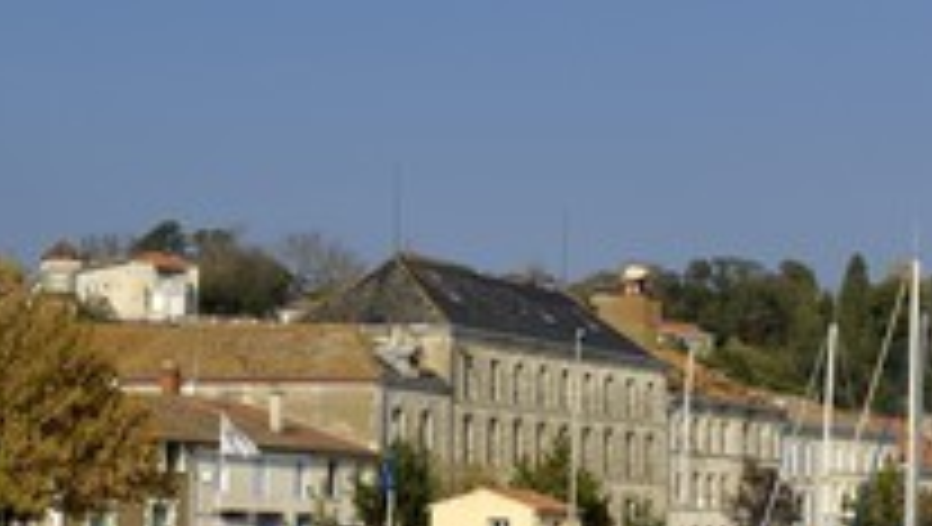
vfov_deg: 9.0
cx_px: 790
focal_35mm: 134
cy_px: 504
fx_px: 3315
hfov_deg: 15.9
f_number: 11
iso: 100
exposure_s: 1/160
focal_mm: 42
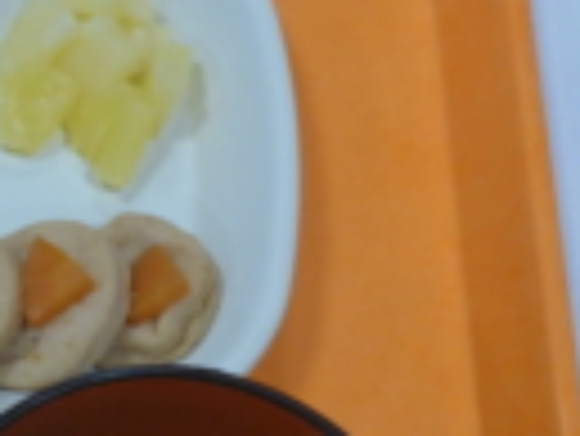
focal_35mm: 76
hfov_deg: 23.6
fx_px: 1275
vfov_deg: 19.0
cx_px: -94
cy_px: 405
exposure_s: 1/60
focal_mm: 4.9
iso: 320
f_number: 3.3
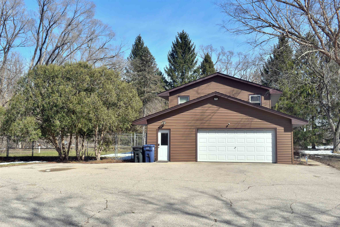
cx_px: 170
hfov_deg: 53.1
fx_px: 340
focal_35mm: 36
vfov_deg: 36.9
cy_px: 114
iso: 100
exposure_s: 1/200
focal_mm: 24
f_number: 10
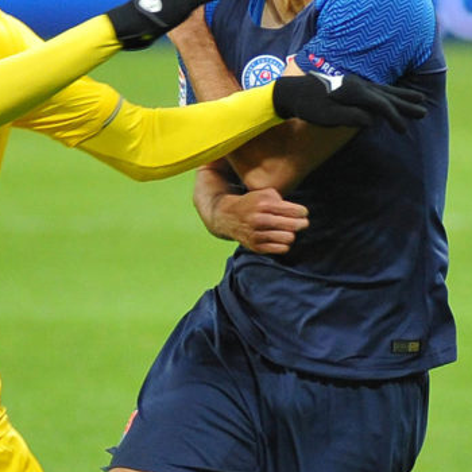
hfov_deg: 4.0
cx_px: 131
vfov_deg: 4.0
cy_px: 281
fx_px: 6680
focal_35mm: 433
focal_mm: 155
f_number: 3.2
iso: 1600
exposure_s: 1/640
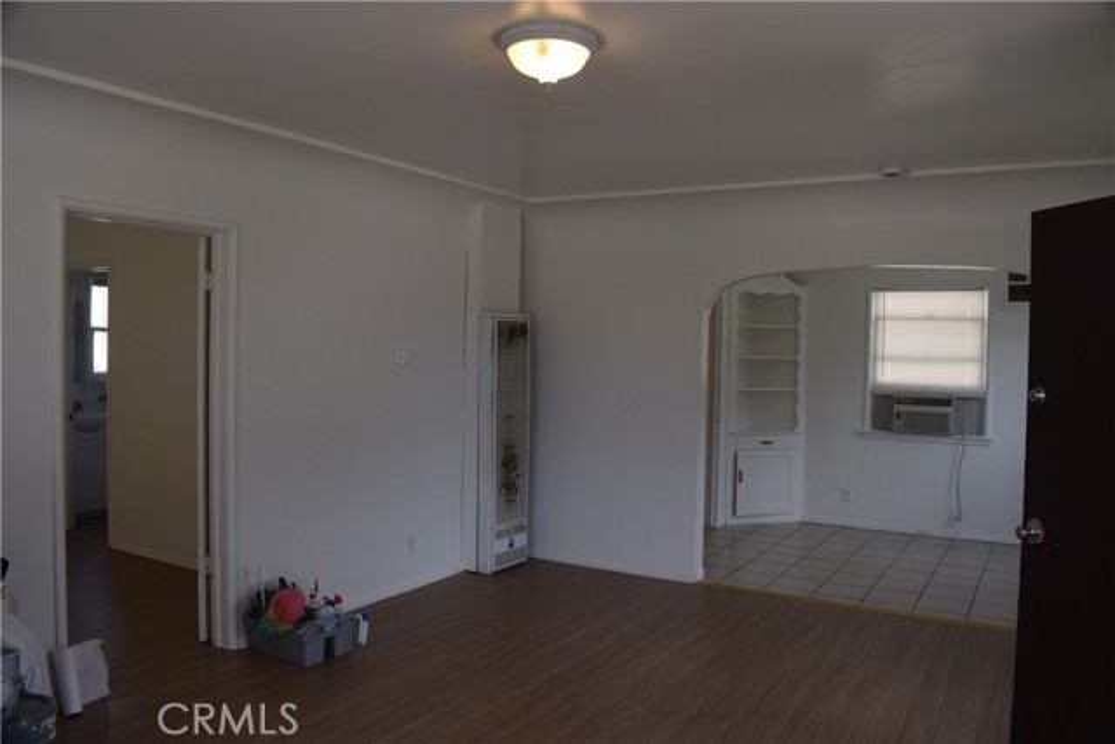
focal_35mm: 27
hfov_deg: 67.4
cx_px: 558
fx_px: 836
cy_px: 372
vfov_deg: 48.0
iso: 400
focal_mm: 18
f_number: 6.3
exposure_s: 1/160
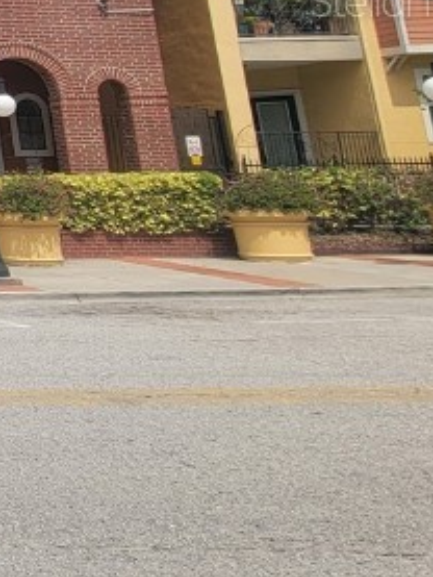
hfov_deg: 16.2
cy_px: 0
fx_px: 800
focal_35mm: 48
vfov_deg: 35.8
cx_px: -560
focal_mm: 2.2
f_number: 2.2
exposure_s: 1/1580
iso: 50
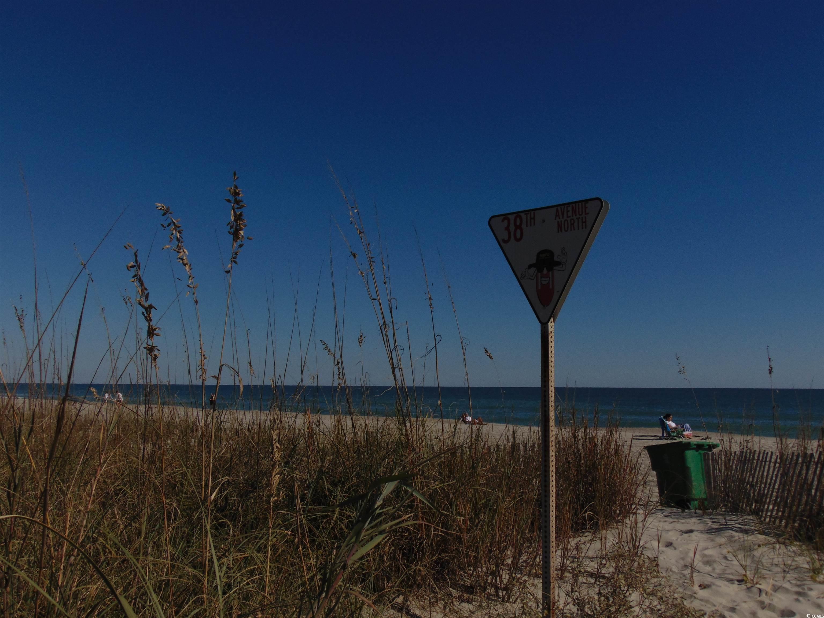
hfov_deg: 55.4
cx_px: 412
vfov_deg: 42.9
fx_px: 786
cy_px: 309
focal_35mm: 33
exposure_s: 1/1000
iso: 80
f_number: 8.2
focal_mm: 5.8
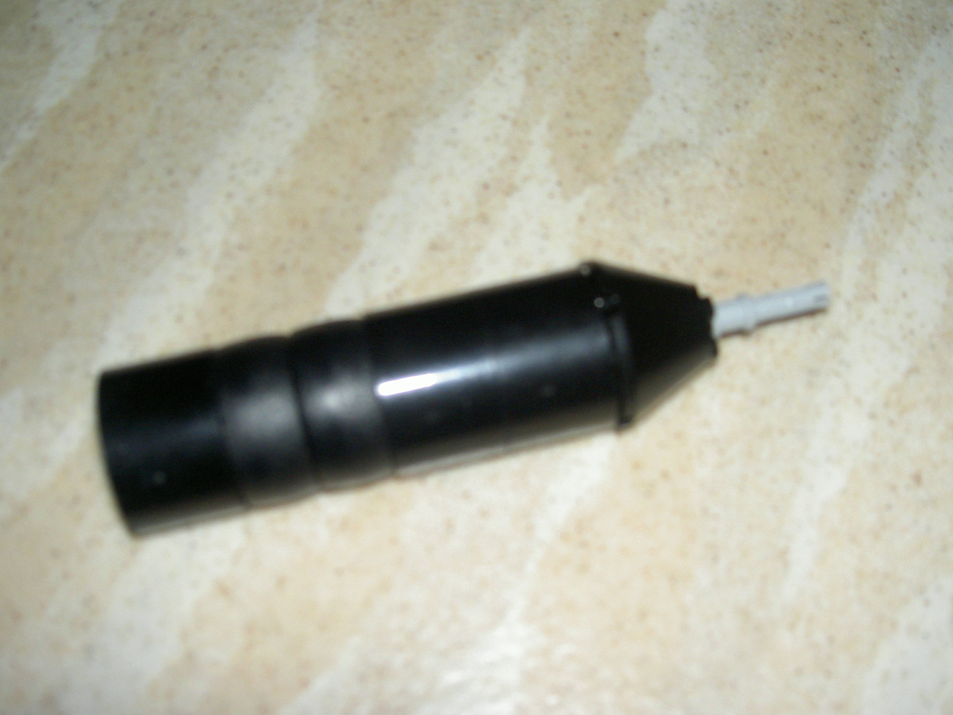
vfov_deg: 36.0
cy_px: 353
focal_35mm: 40
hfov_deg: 46.8
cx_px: 476
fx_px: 1101
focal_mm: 8
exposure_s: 1/59.5
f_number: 2.8
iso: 100
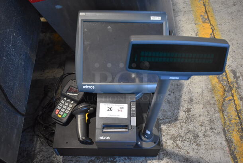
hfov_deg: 53.1
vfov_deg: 37.0
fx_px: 243
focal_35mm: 36
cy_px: 82
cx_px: 122
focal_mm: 24
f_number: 4
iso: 2500
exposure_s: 1/125
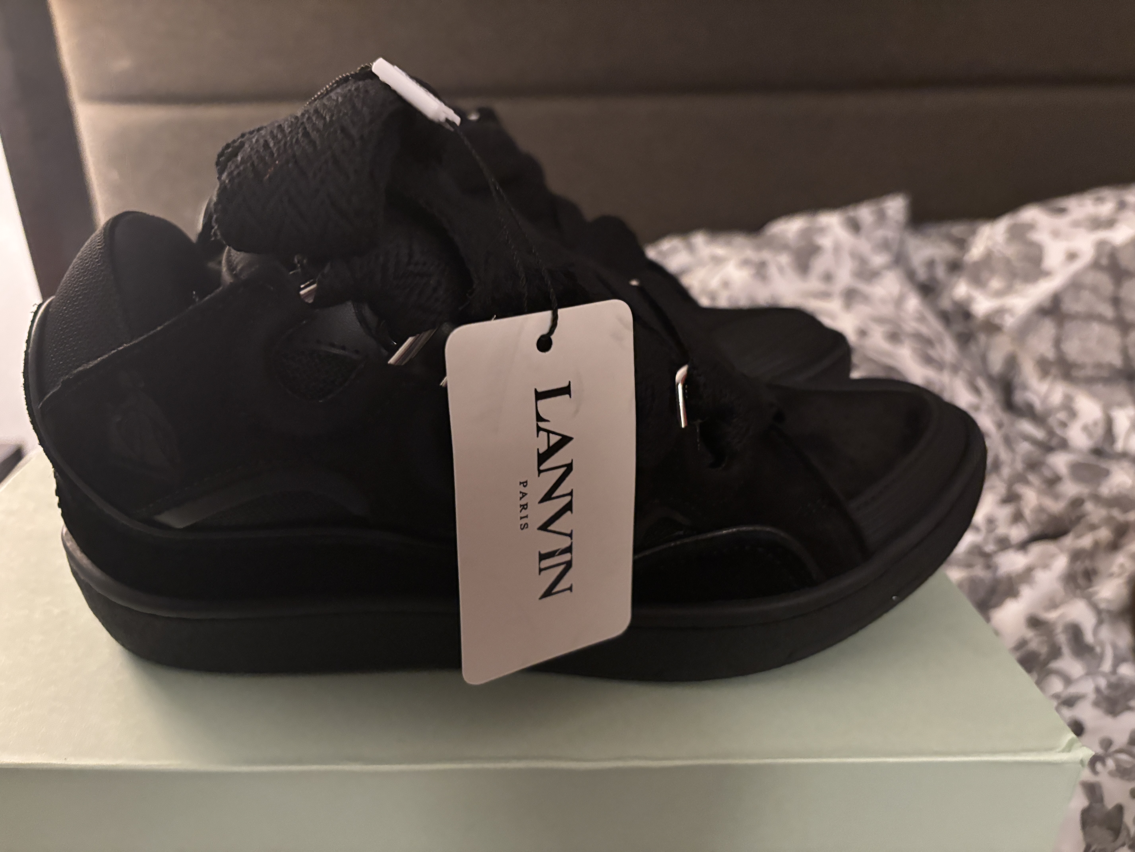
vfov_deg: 53.1
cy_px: 426
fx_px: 852
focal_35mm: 26
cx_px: 568
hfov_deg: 67.3
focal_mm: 5.96
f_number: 1.6
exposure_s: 1/30
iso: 640
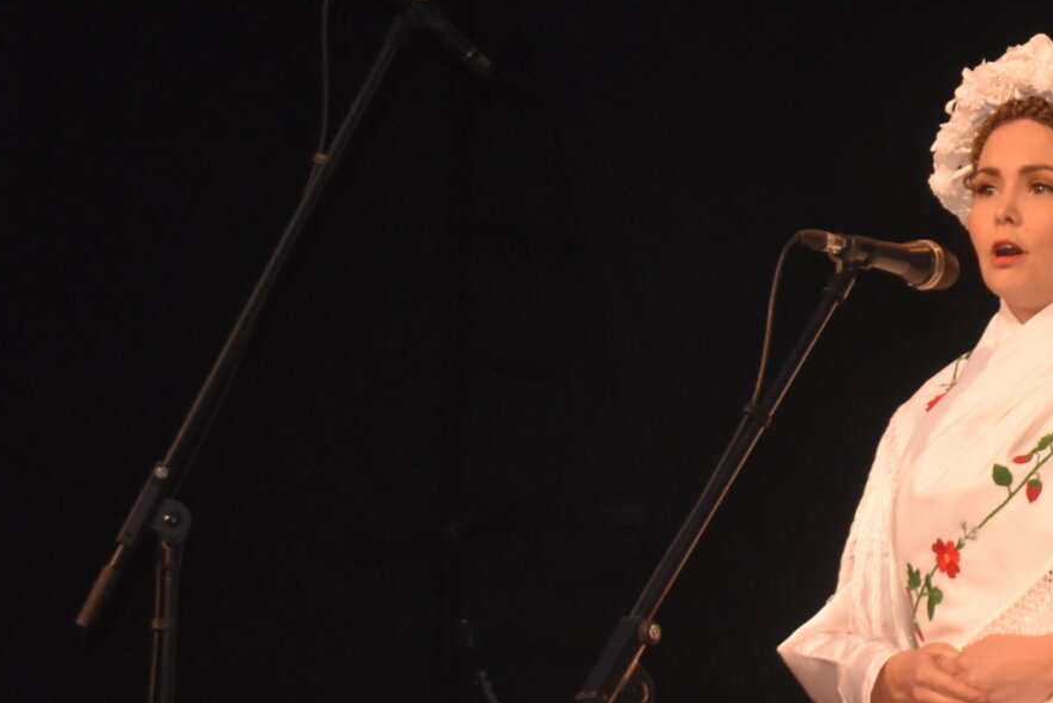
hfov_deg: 11.5
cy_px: 232
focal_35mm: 175
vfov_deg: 7.8
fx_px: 5120
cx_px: 1217
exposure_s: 1/125
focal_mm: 40
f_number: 5
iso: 1600
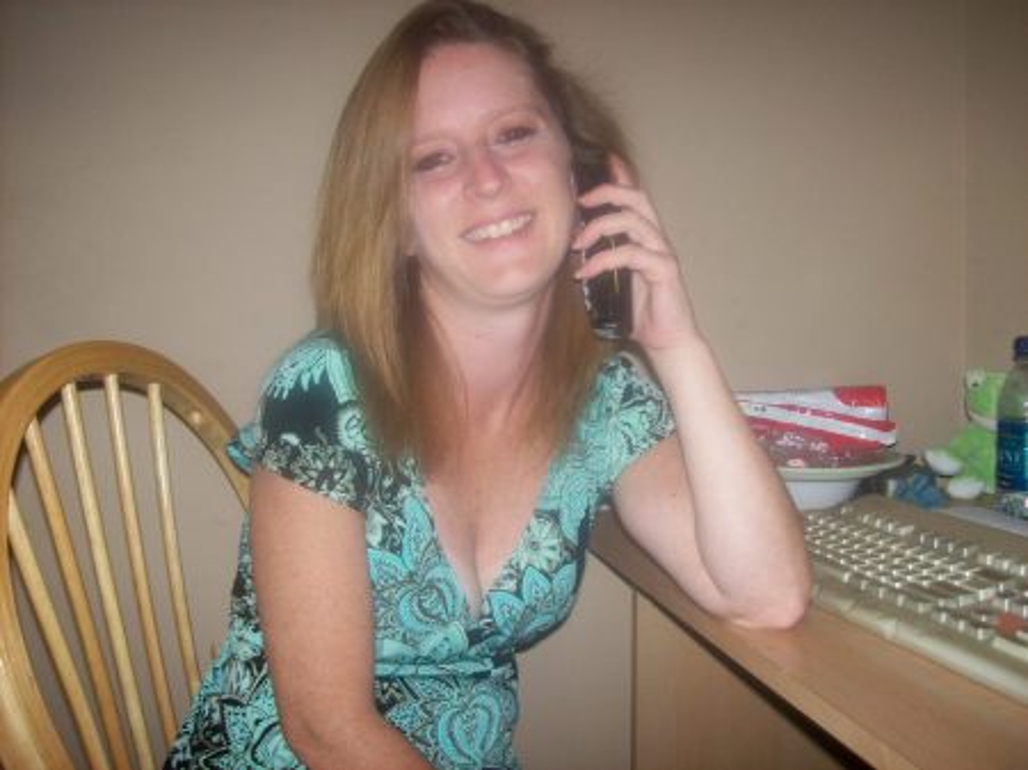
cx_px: 514
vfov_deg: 39.6
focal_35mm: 36
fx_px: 1069
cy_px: 385
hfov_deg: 51.4
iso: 80
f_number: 2.7
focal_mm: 6
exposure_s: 1/32
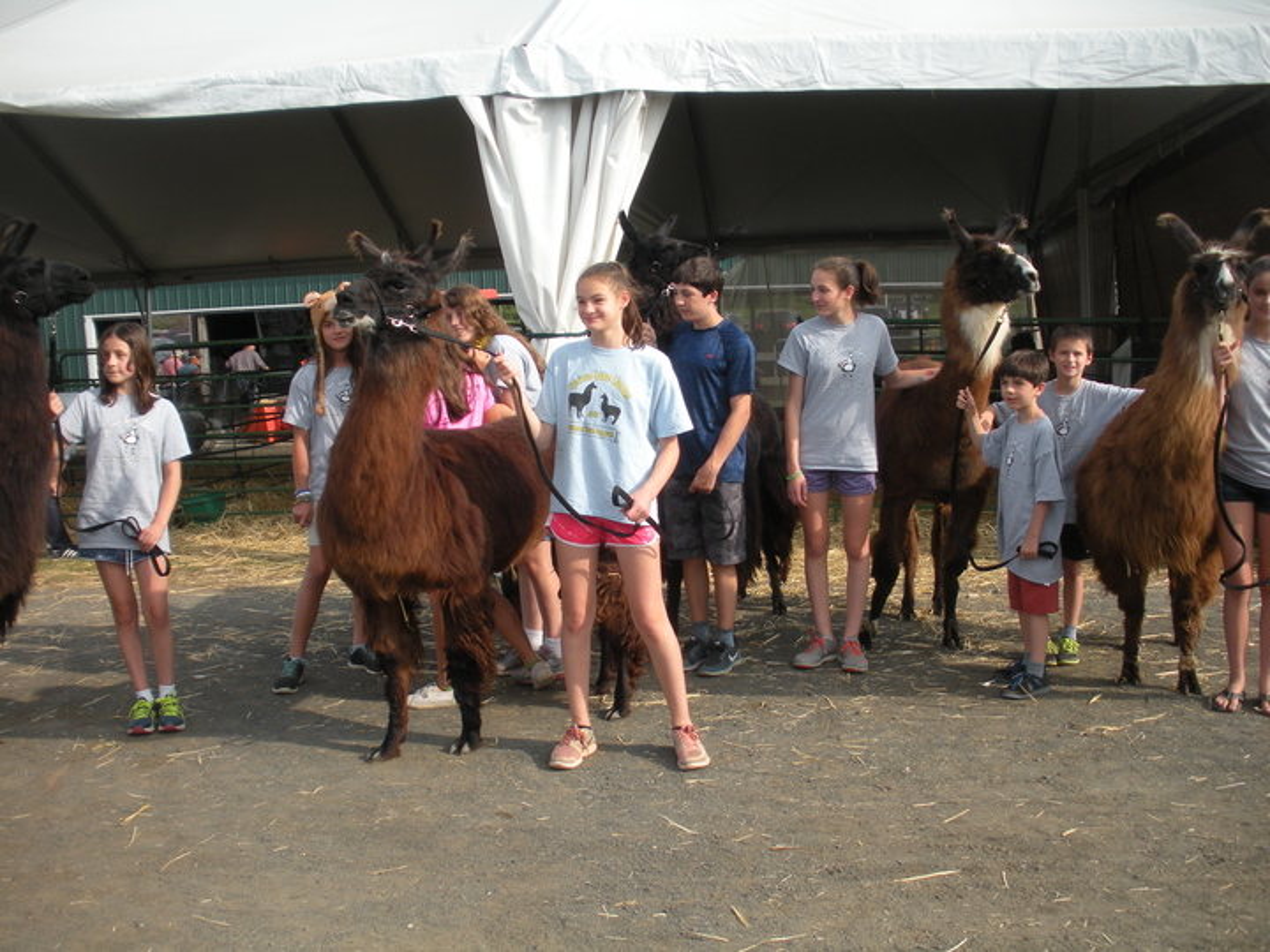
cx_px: 635
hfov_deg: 52.6
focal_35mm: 35
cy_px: 476
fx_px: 1284
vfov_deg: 40.7
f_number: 3.5
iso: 64
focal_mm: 6.3
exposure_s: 1/319
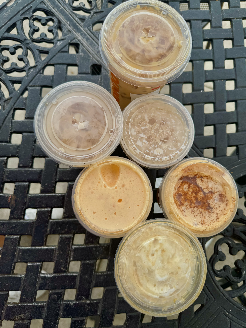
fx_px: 227
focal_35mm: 24
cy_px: 164
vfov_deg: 71.6
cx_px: 123
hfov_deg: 56.8
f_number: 1.78
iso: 80
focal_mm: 6.76
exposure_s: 1/1678
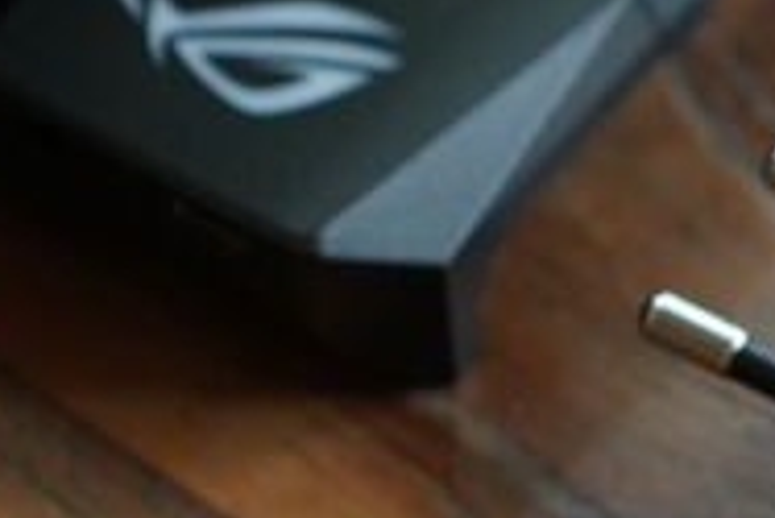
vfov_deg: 4.9
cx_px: 1069
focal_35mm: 282
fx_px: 6075
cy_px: 522
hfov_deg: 7.2
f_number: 3.2
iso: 2500
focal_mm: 55
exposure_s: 1/160
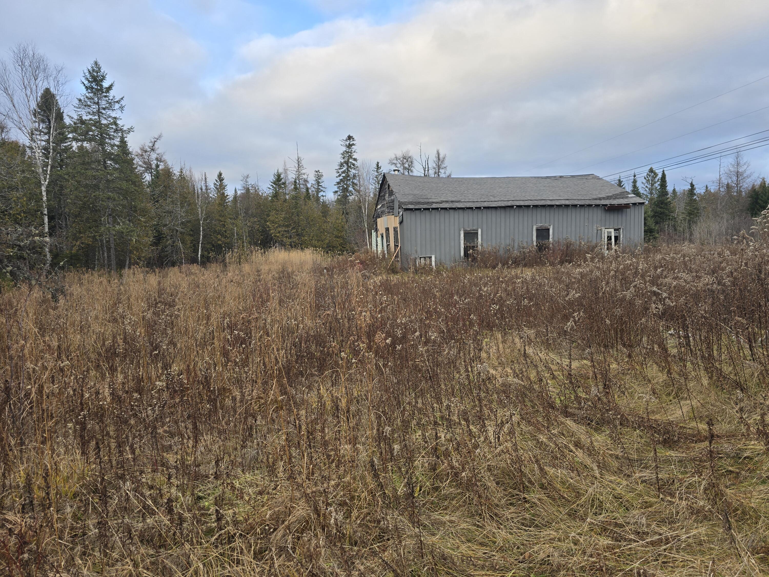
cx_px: 384
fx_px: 511
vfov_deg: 58.9
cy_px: 288
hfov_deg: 73.9
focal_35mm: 23
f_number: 1.7
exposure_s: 1/180
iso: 32
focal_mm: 6.3
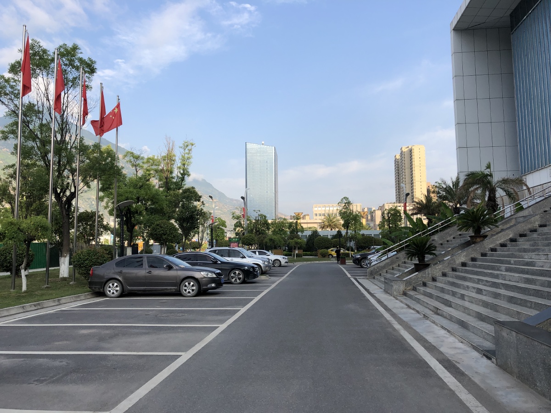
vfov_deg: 49.7
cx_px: 276
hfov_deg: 63.4
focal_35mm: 28
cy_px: 206
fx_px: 446
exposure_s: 1/979
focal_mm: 3.99
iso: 20
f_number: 1.8
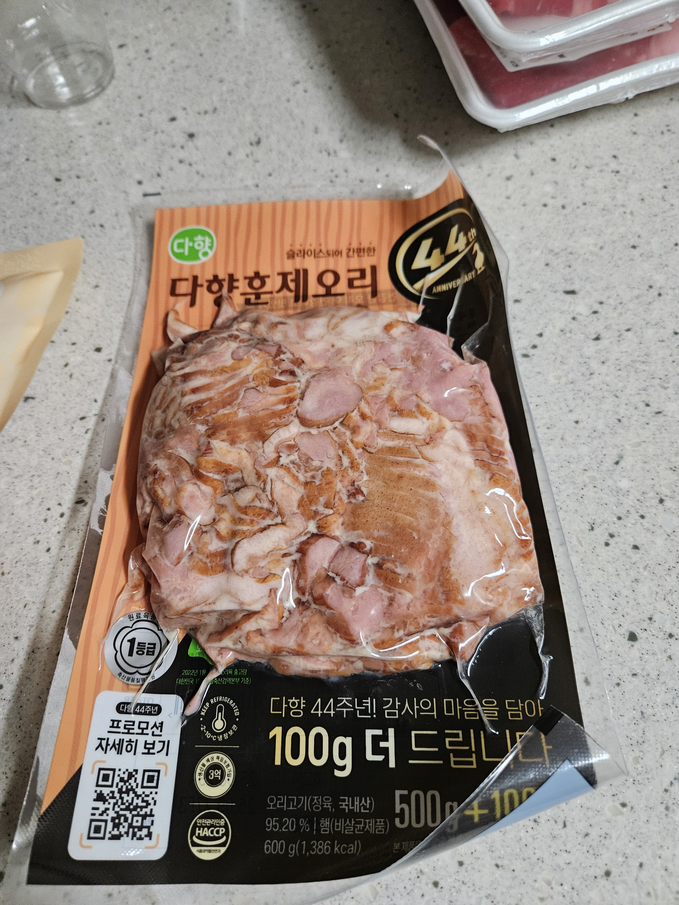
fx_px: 602
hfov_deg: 58.9
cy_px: 452
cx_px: 340
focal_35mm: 23
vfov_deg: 73.9
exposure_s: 1/120
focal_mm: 5.4
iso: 1000
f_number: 1.8
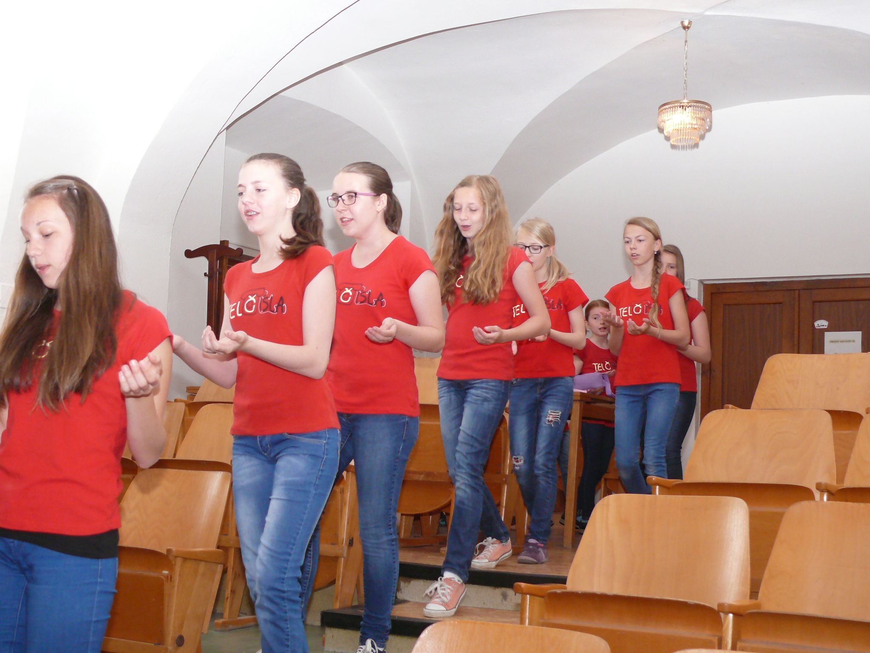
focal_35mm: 50
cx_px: 435
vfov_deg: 29.1
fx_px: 1257
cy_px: 326
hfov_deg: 38.2
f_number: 2.8
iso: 200
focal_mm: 9.1
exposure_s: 1/125
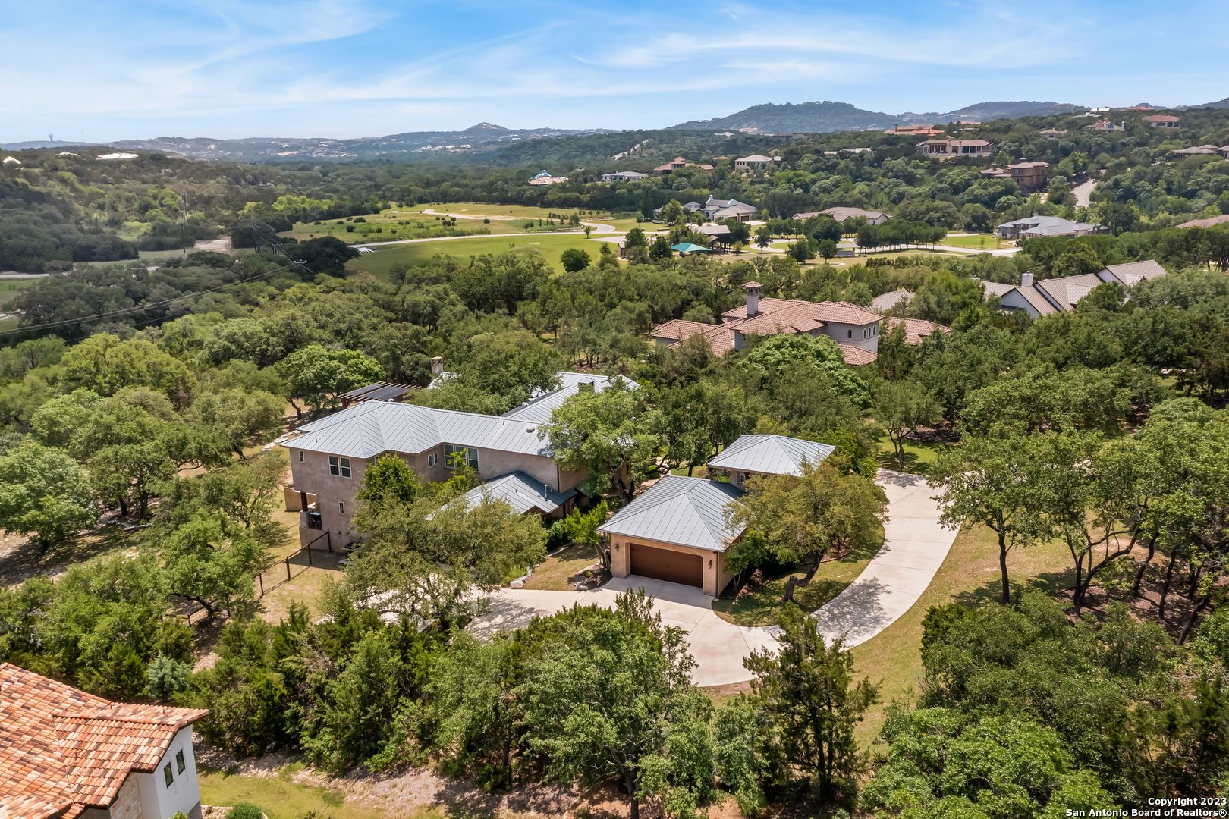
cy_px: 410
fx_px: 956
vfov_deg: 46.4
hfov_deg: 65.5
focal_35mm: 28
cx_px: 614
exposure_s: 1/320
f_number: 7.1
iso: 100
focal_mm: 10.26
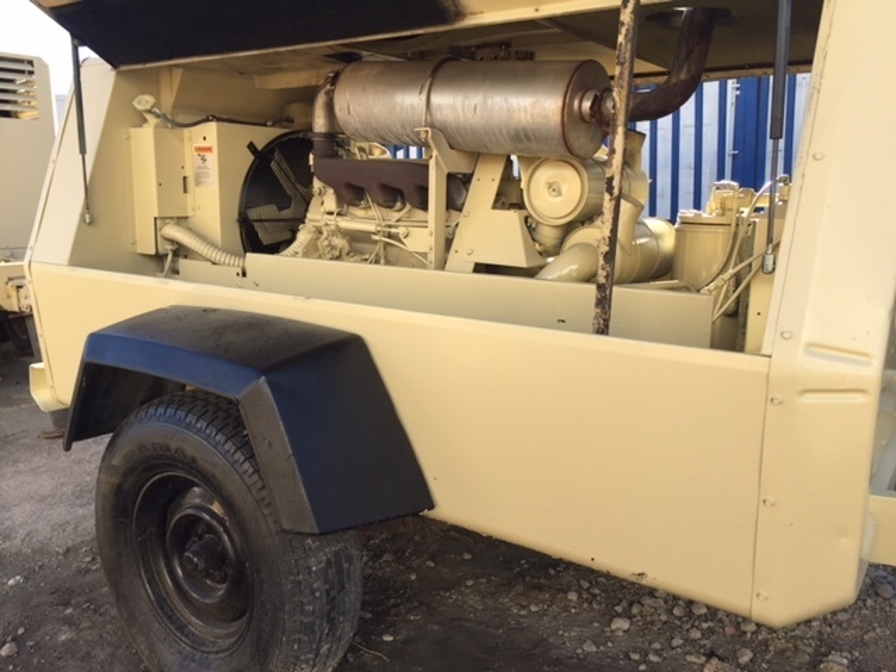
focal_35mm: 29
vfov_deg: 48.2
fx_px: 751
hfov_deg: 61.7
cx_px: 448
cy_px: 336
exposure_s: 1/395
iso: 32
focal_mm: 4.15
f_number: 2.2
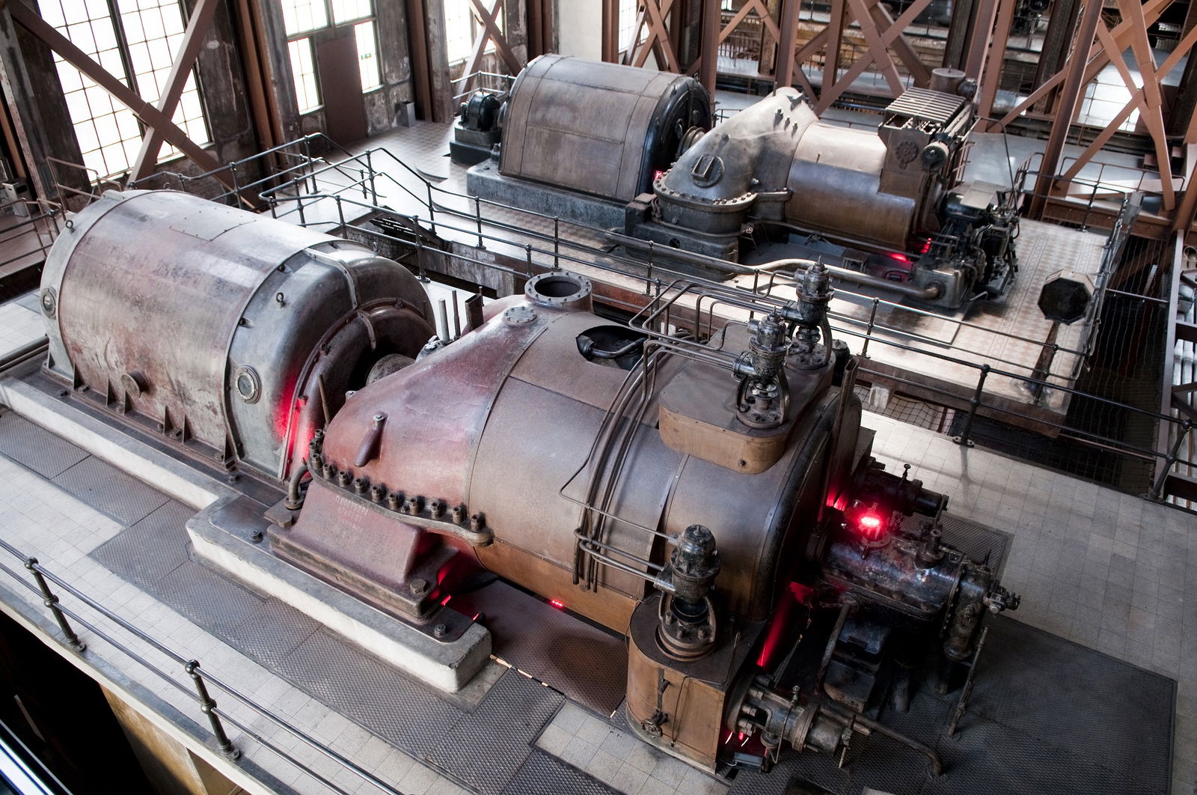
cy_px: 398
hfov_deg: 70.5
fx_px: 847
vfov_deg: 50.3
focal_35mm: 26
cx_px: 598
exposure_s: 1/15
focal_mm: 17
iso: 125
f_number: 3.5
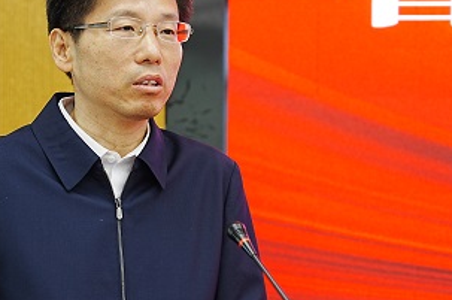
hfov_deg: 13.3
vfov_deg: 8.9
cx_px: 135
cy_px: 166
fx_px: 1930
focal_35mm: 154
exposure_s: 1/80
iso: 400
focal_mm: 70
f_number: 2.8
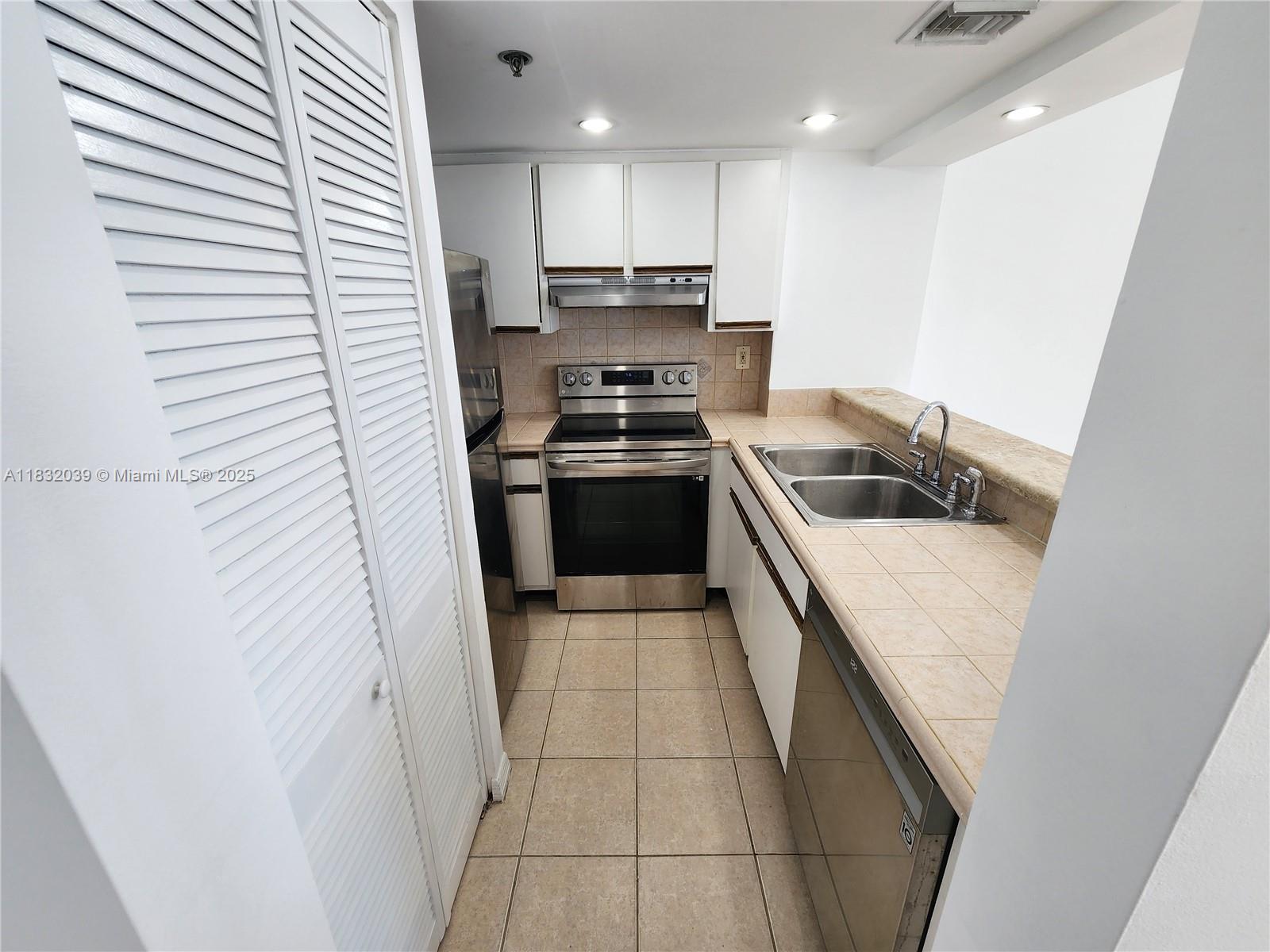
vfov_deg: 89.9
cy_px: 476
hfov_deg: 106.2
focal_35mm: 13
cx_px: 635
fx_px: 477
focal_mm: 2.2
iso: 64
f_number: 2.2
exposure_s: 1/60
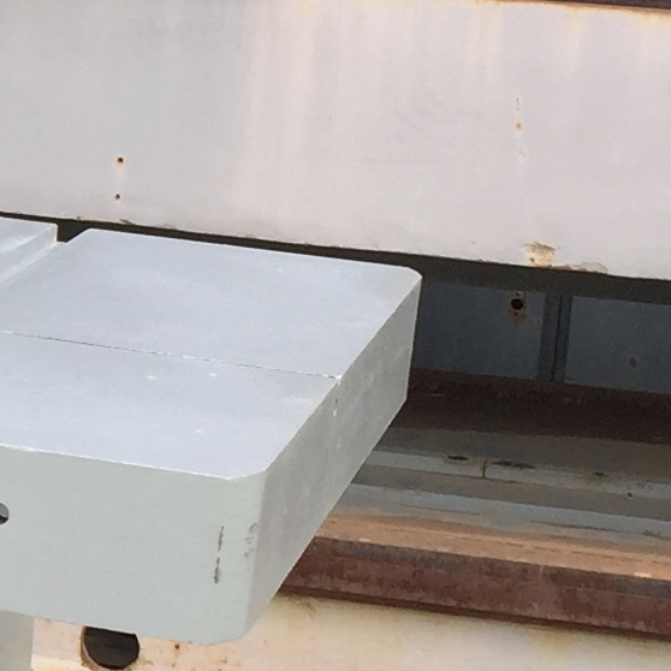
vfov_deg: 11.6
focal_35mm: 150
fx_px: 3290
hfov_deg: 11.0
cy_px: 305
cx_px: -485
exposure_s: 1/573
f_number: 2.2
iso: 32
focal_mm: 4.15
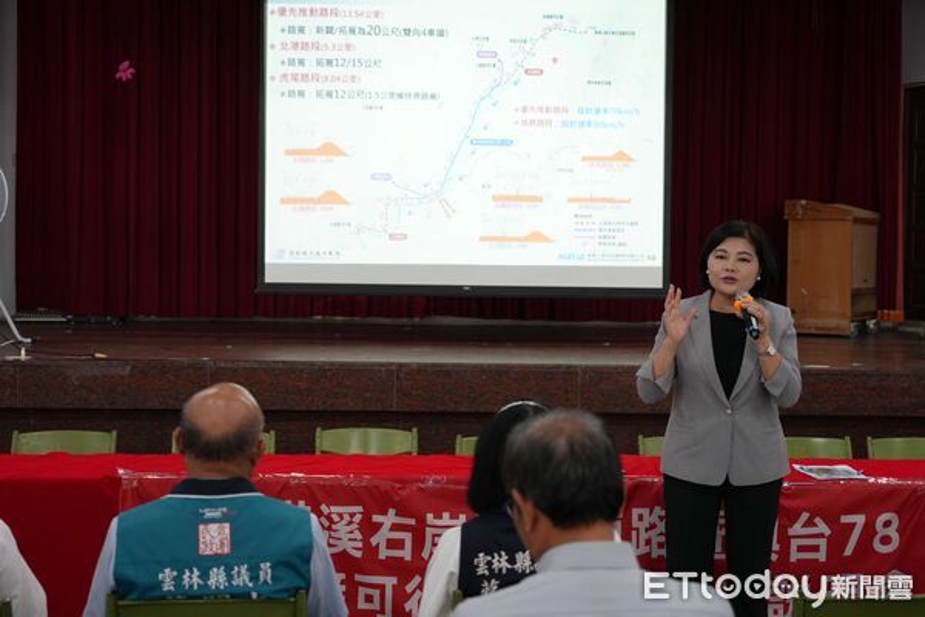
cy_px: 308
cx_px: 462
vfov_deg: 25.1
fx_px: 1387
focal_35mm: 54
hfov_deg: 36.9
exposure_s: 1/160
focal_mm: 54
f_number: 4
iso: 1600
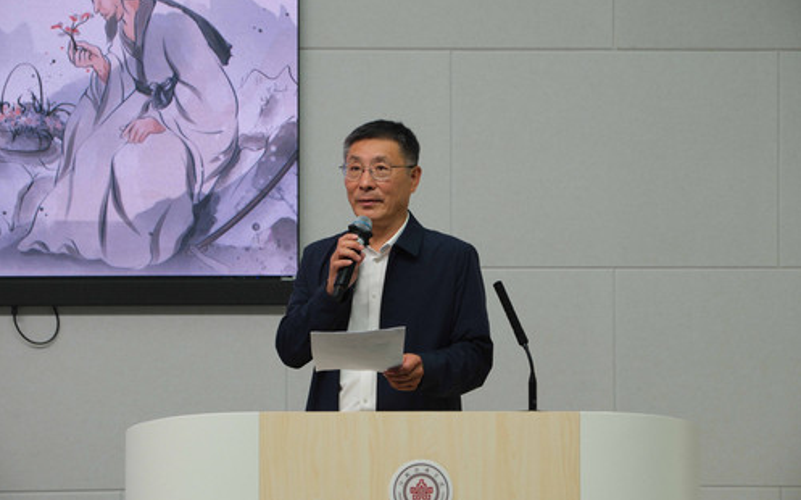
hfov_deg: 26.2
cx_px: 401
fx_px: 1724
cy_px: 251
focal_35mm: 79
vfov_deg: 16.5
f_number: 4.5
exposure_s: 1/125
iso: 400
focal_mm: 51.6
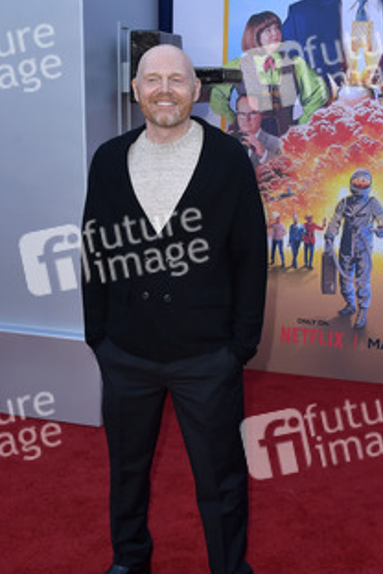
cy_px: 344
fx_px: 654
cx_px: 168
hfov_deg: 32.6
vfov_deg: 47.1
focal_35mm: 41
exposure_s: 1/250
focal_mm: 32
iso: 320
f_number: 6.3
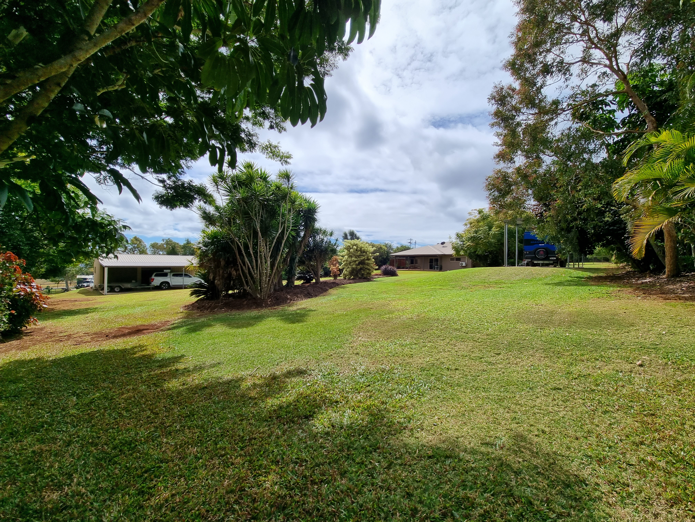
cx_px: 348
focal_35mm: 13
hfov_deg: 106.2
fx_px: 261
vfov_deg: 89.9
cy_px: 261
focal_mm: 2.2
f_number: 2.2
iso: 50
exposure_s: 1/4160
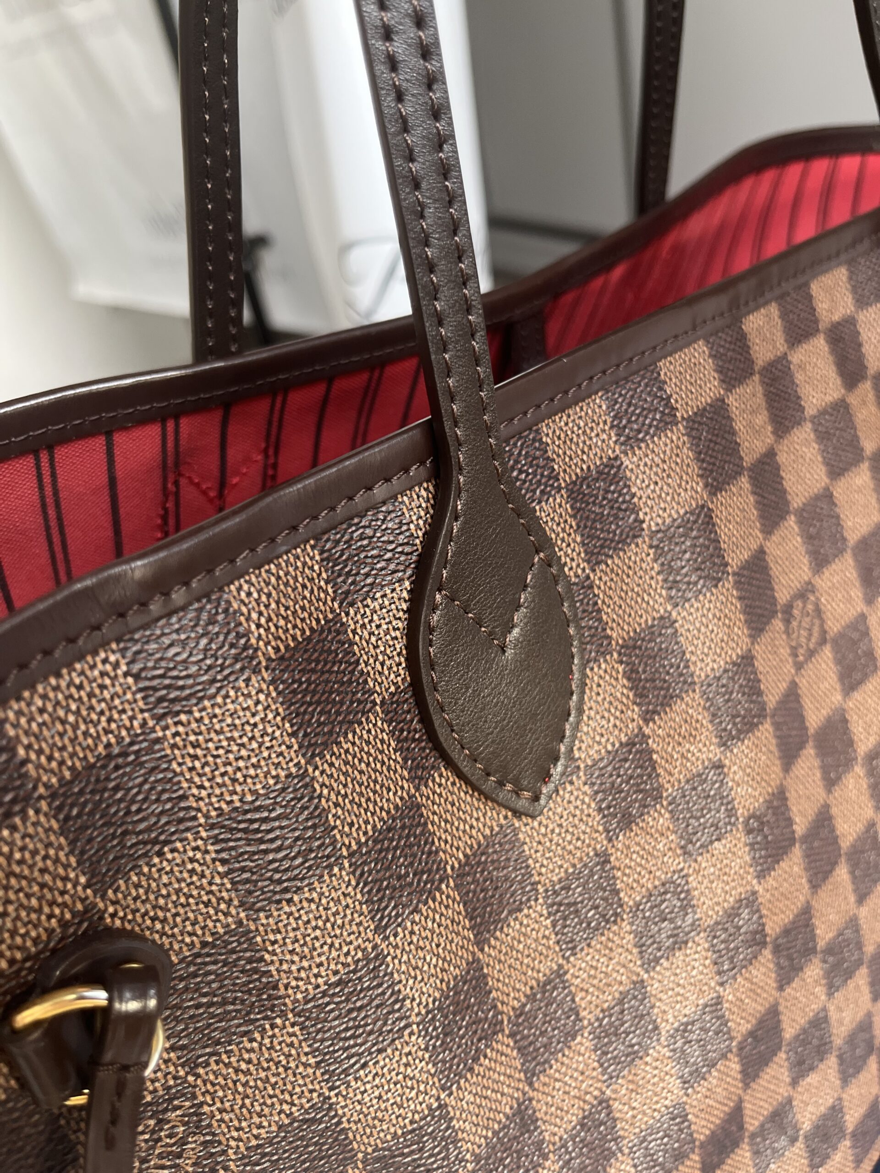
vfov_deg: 67.3
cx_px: 440
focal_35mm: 26
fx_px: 881
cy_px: 586
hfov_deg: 53.1
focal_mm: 5.1
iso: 125
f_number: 1.6
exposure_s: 1/100
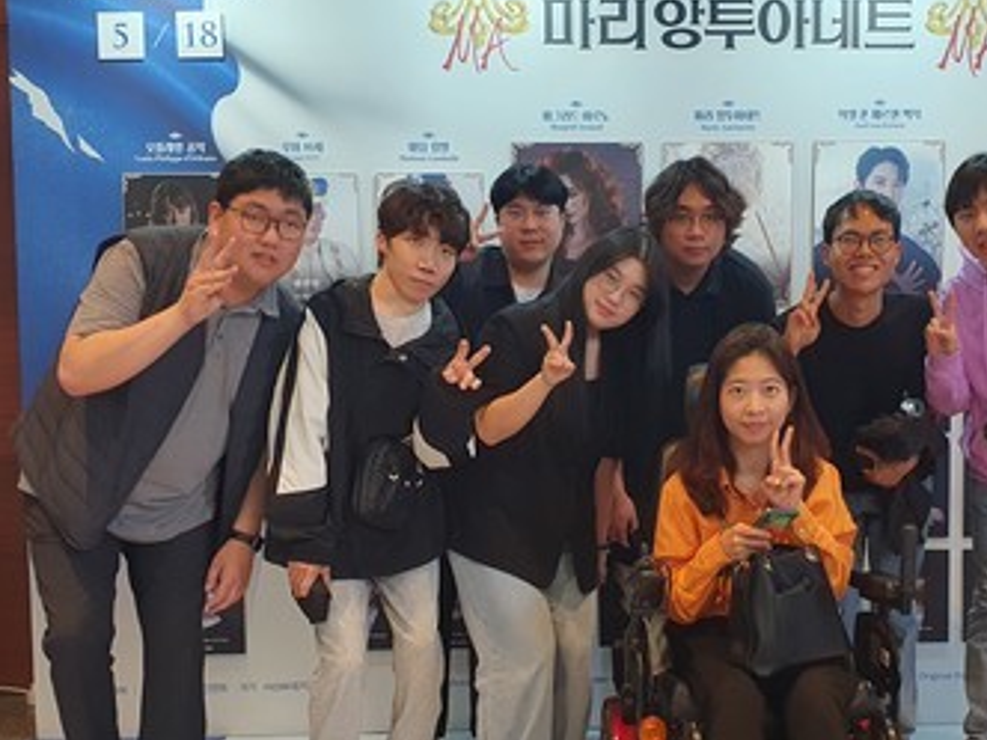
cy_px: 461
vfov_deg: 30.8
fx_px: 1340
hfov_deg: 39.9
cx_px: 666
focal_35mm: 47
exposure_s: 1/40
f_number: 2.4
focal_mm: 4.32
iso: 200
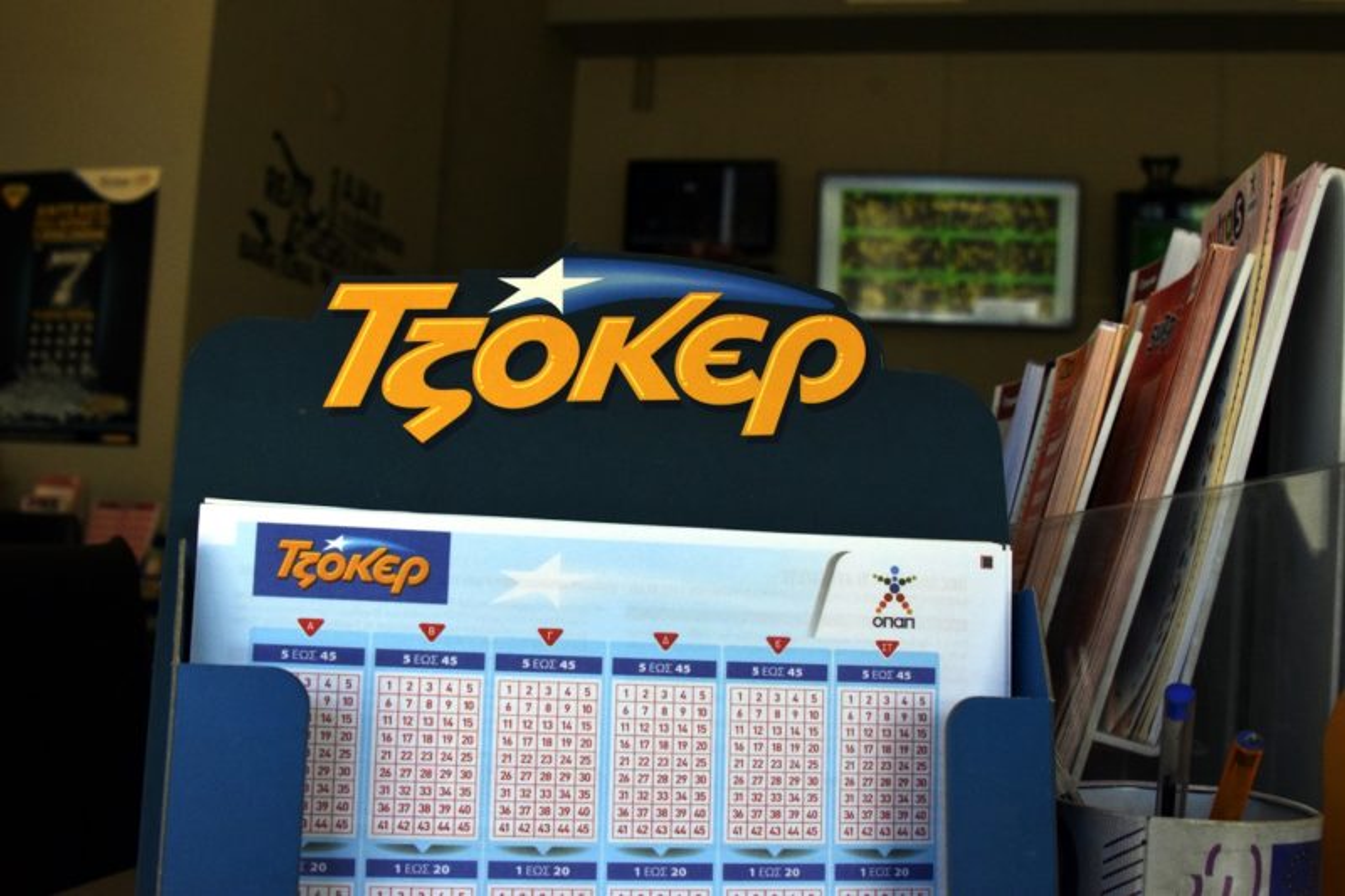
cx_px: 672
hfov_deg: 46.4
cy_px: 448
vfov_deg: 31.9
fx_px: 1569
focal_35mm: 42
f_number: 10
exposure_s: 1/400
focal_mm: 28
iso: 5000
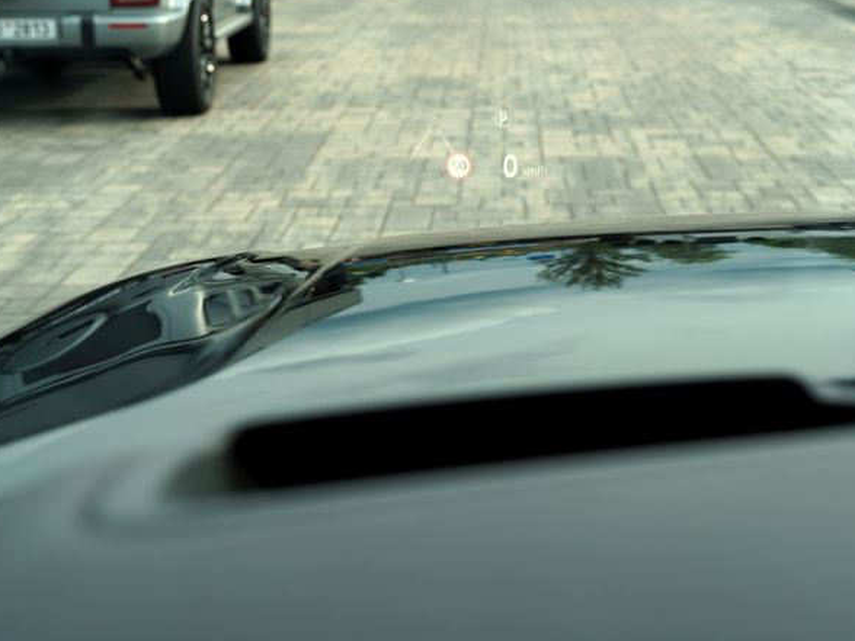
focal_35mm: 67
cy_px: 150
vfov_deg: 21.7
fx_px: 1655
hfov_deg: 28.9
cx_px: 503
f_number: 4.5
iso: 100
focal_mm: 40
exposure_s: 1/200
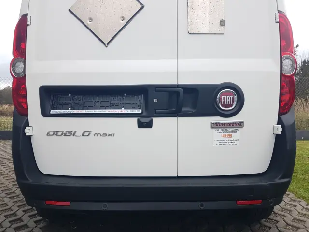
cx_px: 154
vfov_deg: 53.1
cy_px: 116
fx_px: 232
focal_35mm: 26
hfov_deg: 67.3
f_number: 1.7
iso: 40
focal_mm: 4.2
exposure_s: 1/293
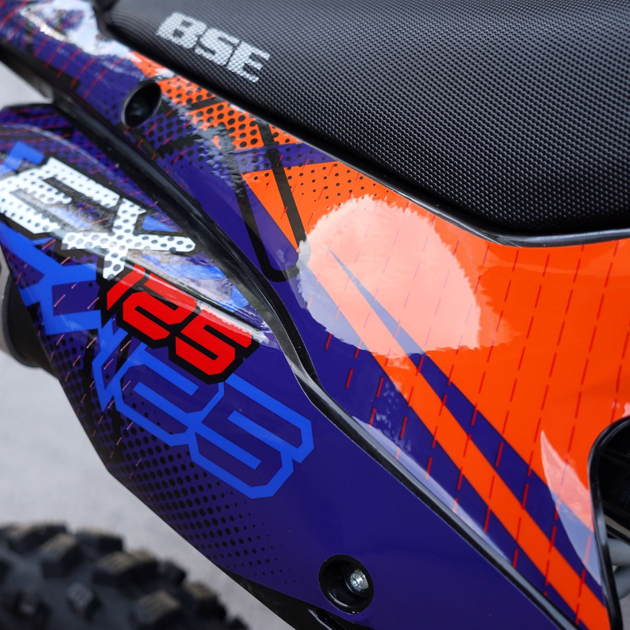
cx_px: 171
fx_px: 1565
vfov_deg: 22.8
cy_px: 342
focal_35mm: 76
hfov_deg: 22.6
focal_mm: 54
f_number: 4.5
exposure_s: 1/80
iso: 100
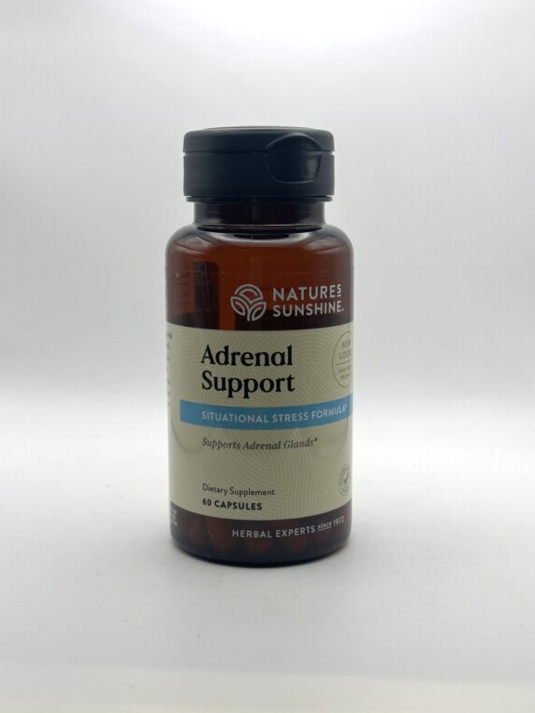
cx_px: 266
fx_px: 1030
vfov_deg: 38.2
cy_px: 344
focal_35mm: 50
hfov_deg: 29.1
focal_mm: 6.86
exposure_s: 1/409
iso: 64
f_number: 1.78
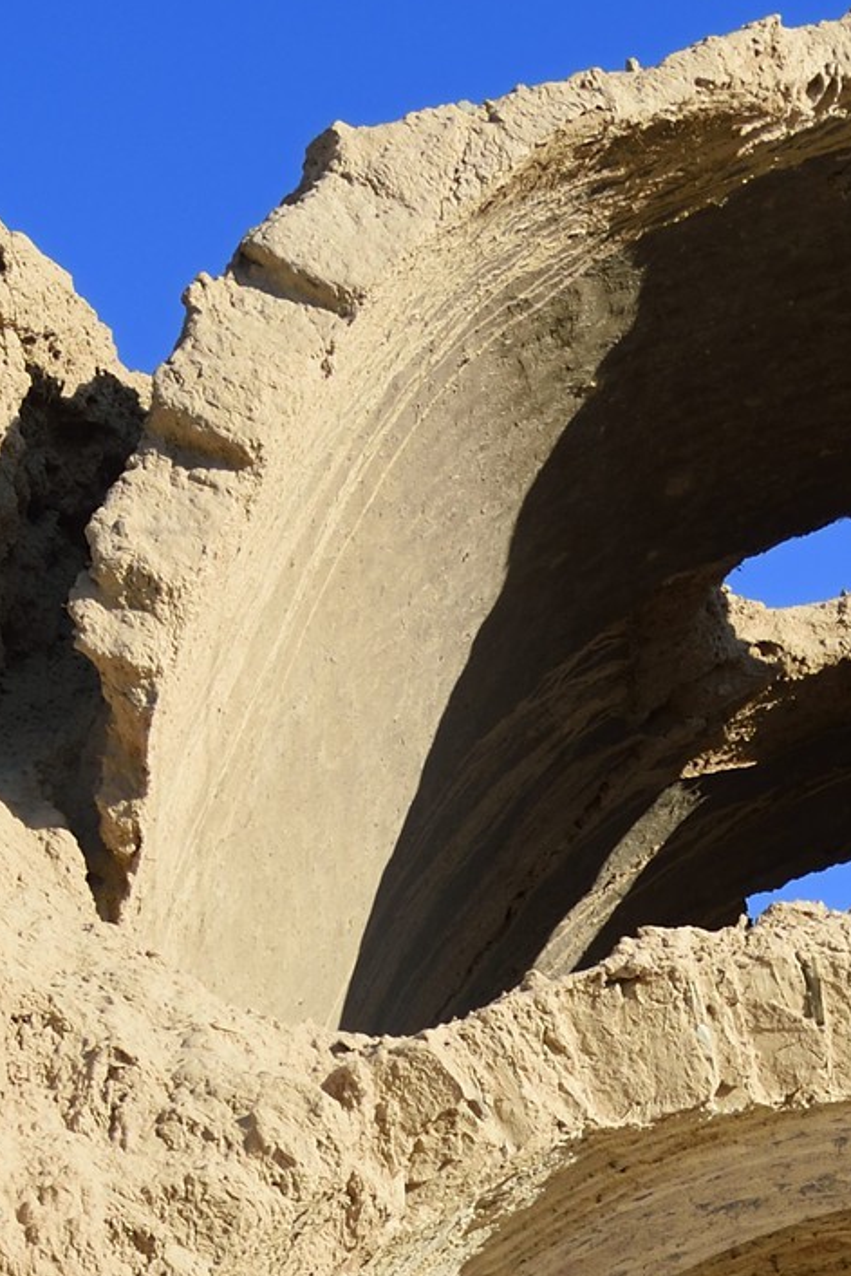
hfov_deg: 11.3
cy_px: 1941
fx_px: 4217
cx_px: 1030
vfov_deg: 15.7
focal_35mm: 119
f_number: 11
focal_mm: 35
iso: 200
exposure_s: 1/250
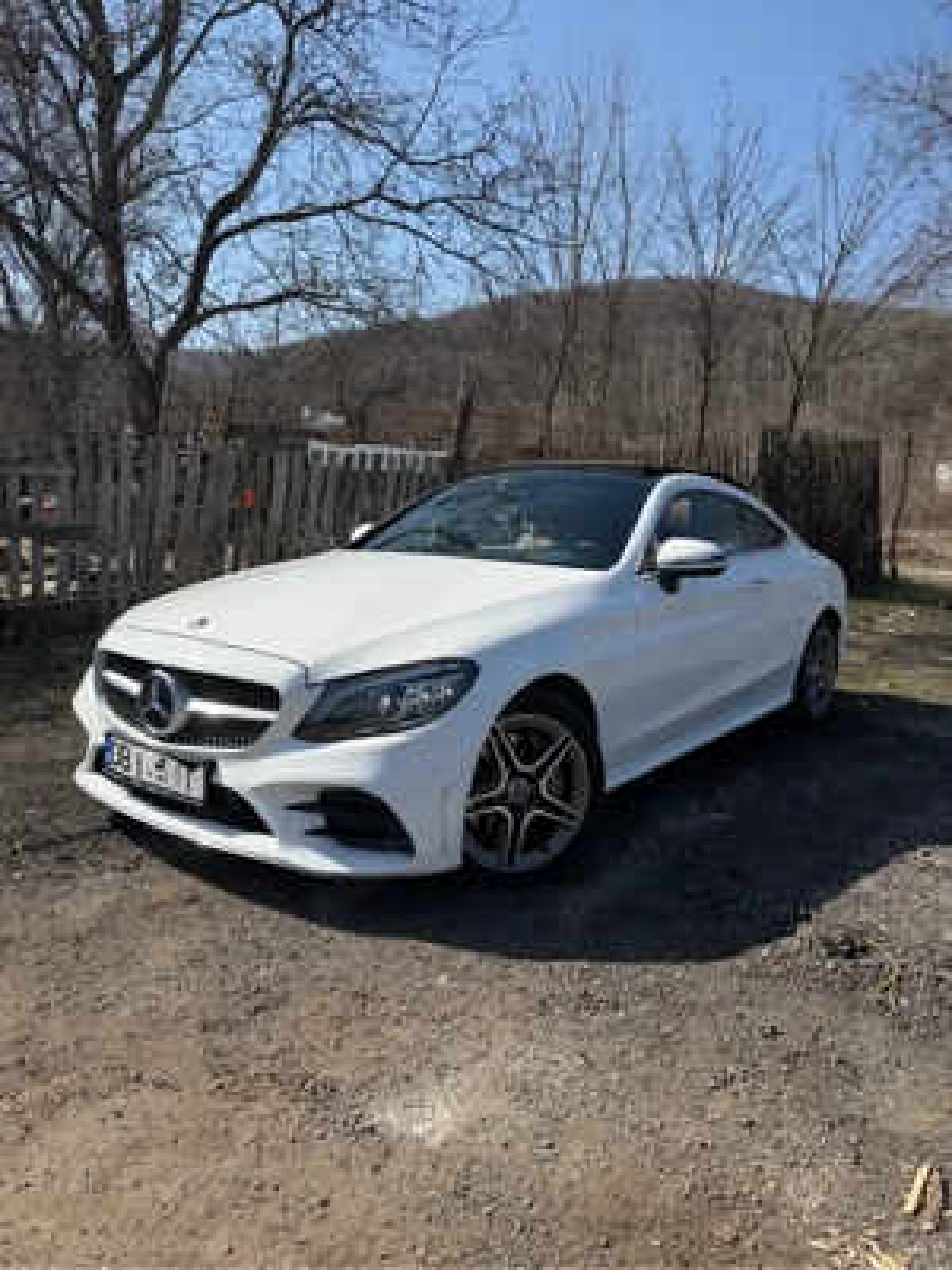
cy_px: 635
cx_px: 476
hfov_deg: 56.8
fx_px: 880
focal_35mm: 24
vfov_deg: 71.6
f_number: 1.78
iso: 100
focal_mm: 6.76
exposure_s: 1/4673
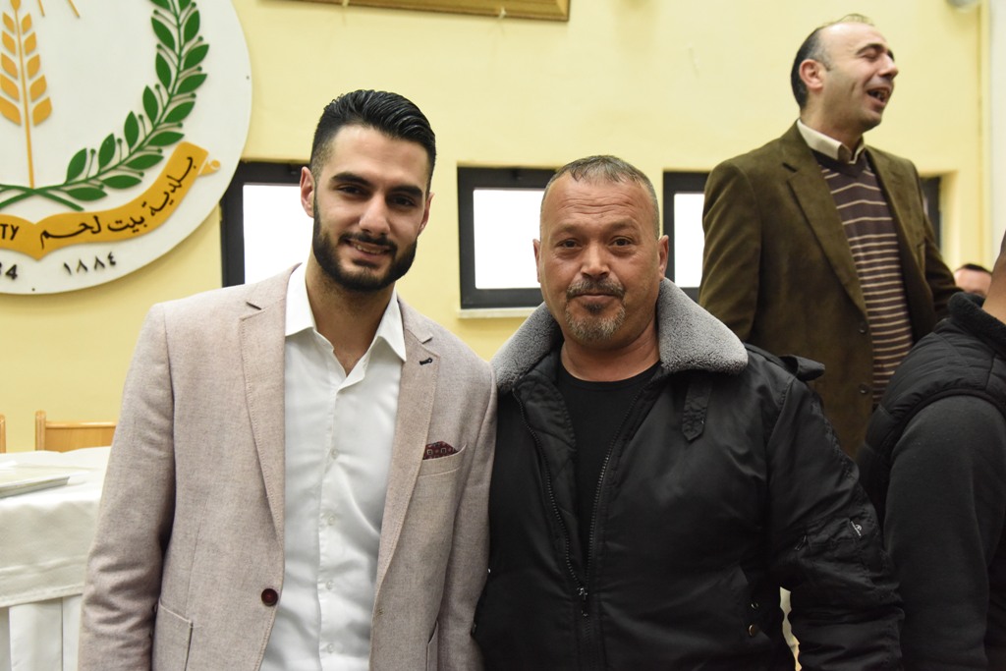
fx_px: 1286
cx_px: 503
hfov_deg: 42.7
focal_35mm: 46
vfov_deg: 29.3
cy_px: 336
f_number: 6.3
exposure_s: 1/160
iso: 6400
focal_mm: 46
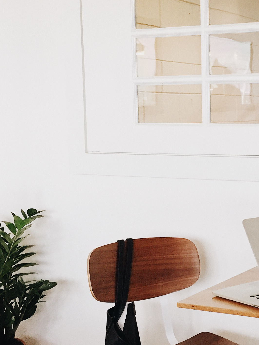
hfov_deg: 20.8
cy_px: 177
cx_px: 289
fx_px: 668
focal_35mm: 67
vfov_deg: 29.0
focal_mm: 4.15
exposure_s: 1/30
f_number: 2.2
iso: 32
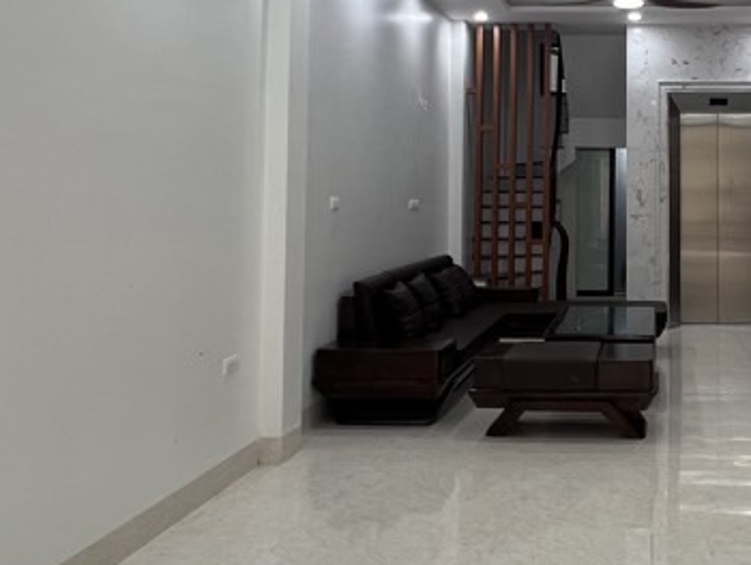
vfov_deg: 36.9
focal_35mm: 38
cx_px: 631
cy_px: 144
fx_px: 825
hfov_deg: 45.7
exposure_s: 1/100
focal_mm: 1.57
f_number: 1.8
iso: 100
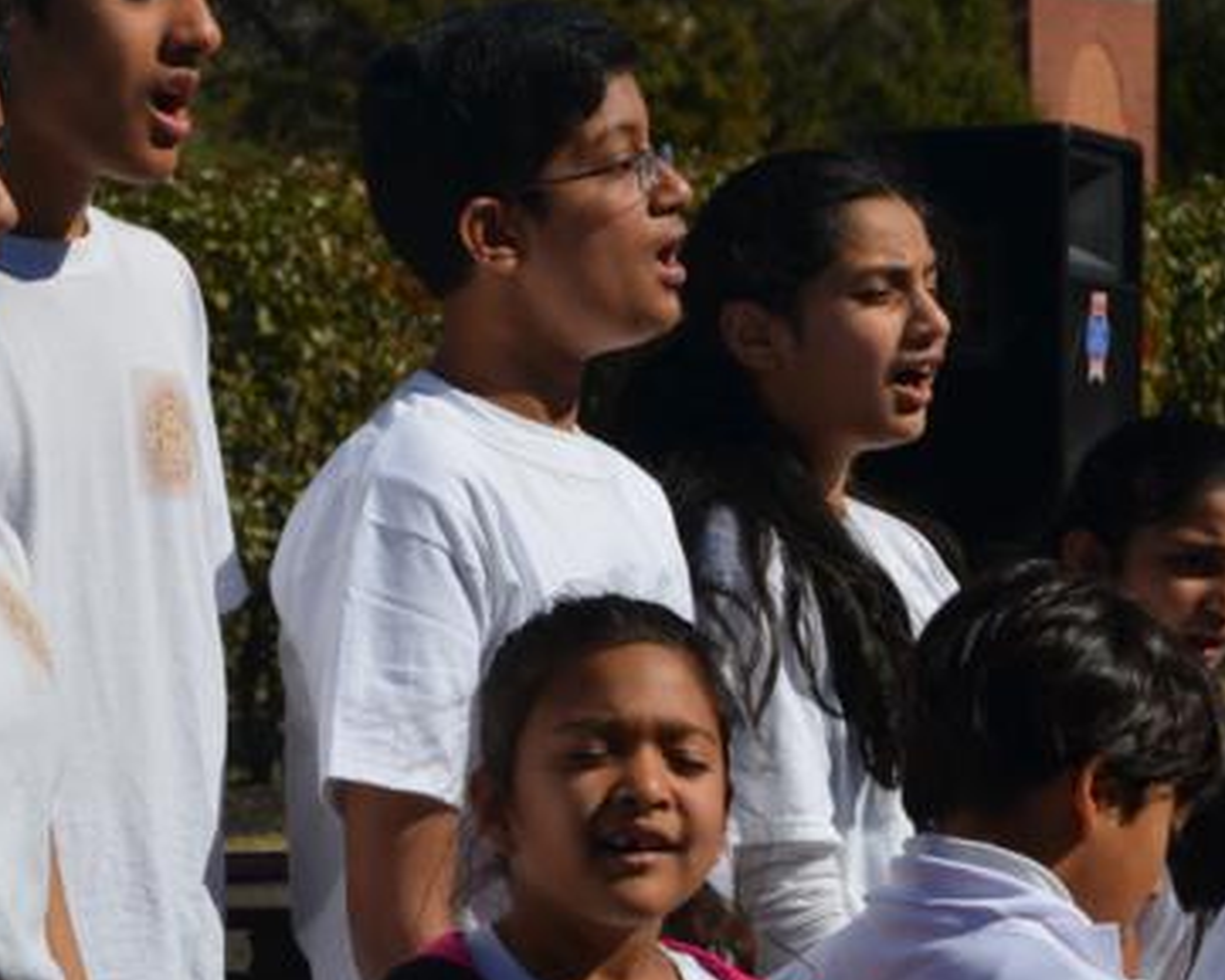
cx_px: 282
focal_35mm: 199
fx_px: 7217
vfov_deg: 7.8
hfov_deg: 9.7
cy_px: 437
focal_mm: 80
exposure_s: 1/400
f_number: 9
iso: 100
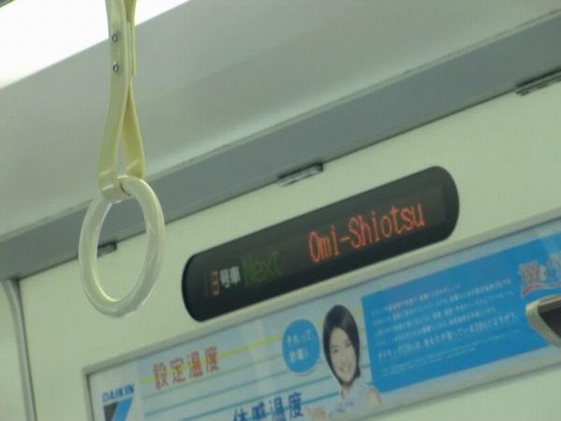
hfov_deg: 8.2
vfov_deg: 6.2
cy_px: 210
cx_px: 280
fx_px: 3890
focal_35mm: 240
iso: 400
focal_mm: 43
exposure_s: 1/80
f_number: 5.7
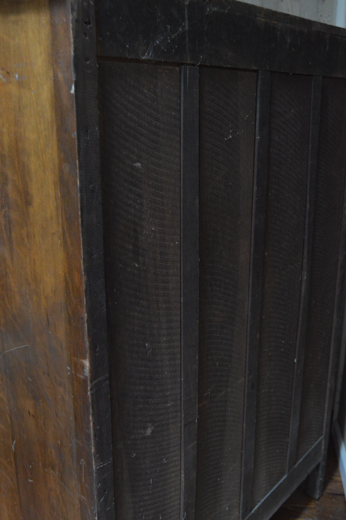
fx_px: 520
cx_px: 173
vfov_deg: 53.2
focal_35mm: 36
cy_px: 260
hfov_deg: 36.8
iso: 3200
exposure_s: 1/80
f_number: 5
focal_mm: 24
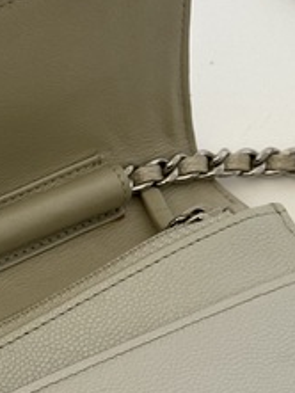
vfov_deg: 11.3
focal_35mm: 174
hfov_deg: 8.5
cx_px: -32
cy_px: 292
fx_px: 1975
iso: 64
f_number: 1.78
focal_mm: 6.86
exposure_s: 1/303
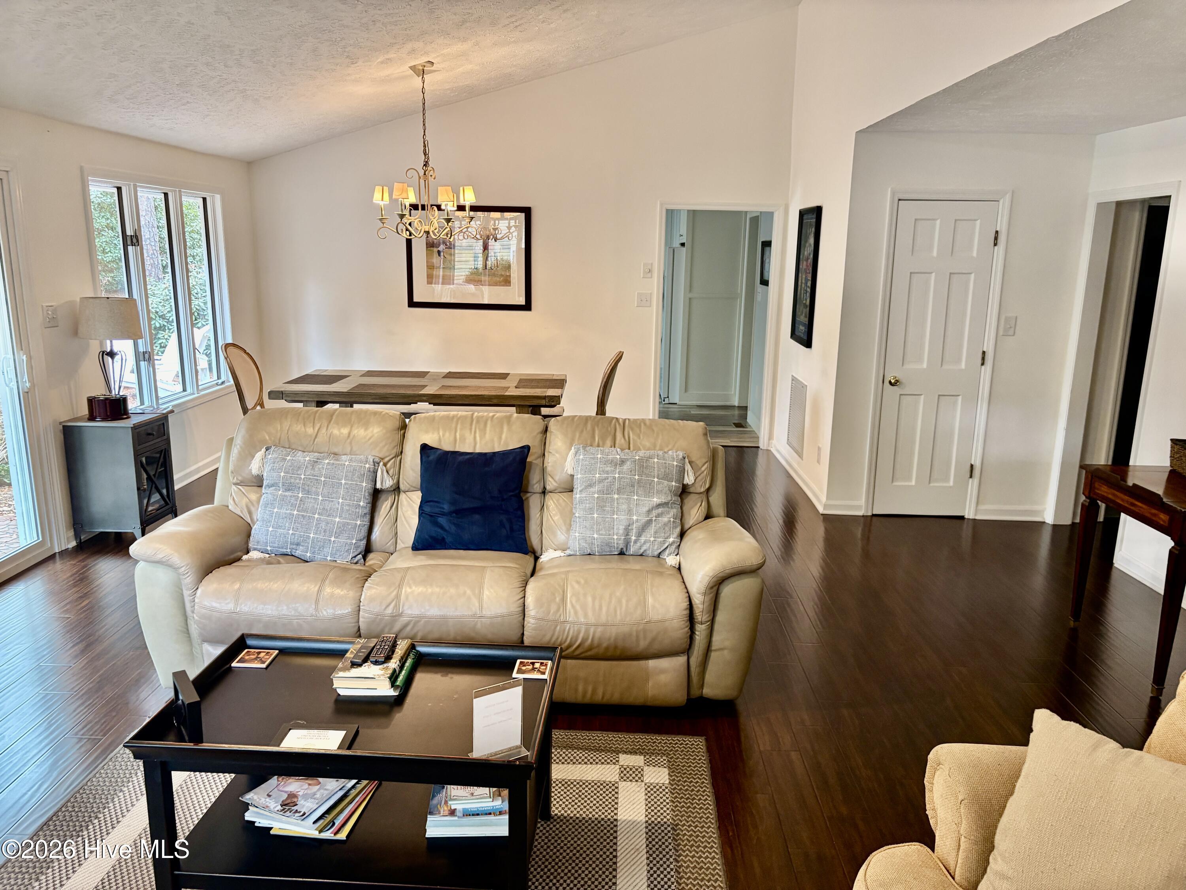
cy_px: 445
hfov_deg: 67.3
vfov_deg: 53.1
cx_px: 593
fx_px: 891
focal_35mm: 26
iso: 160
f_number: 1.6
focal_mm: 5.96
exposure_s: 1/60
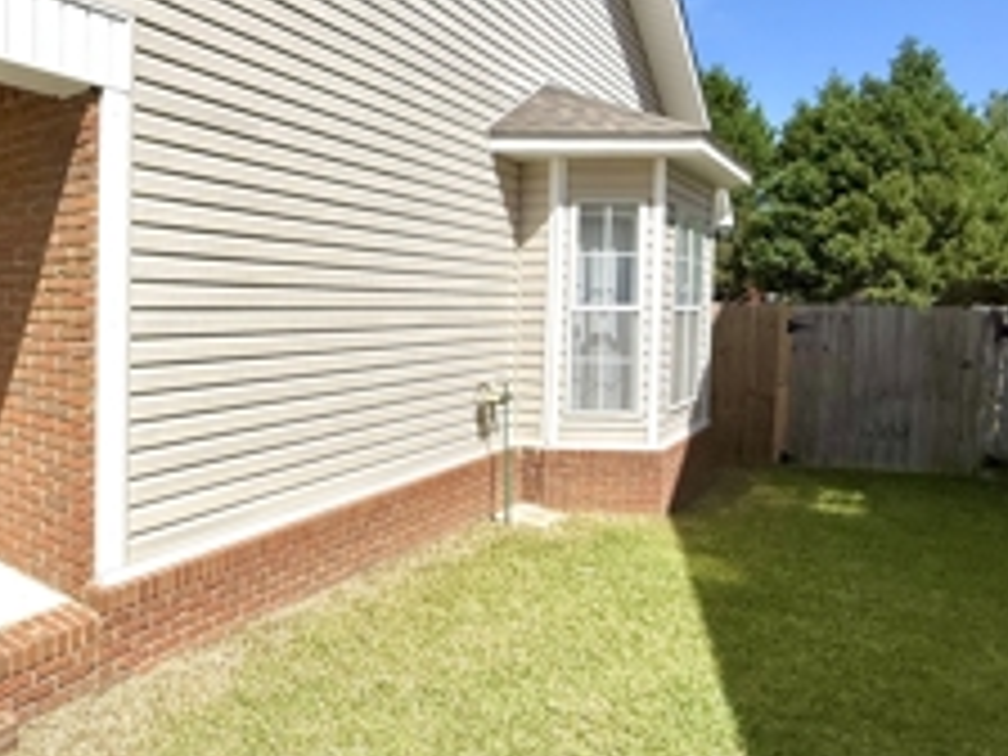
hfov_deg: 61.5
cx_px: 153
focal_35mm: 25
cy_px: 315
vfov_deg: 54.6
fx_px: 728
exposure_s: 1/4425
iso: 50
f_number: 2.2
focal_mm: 2.22
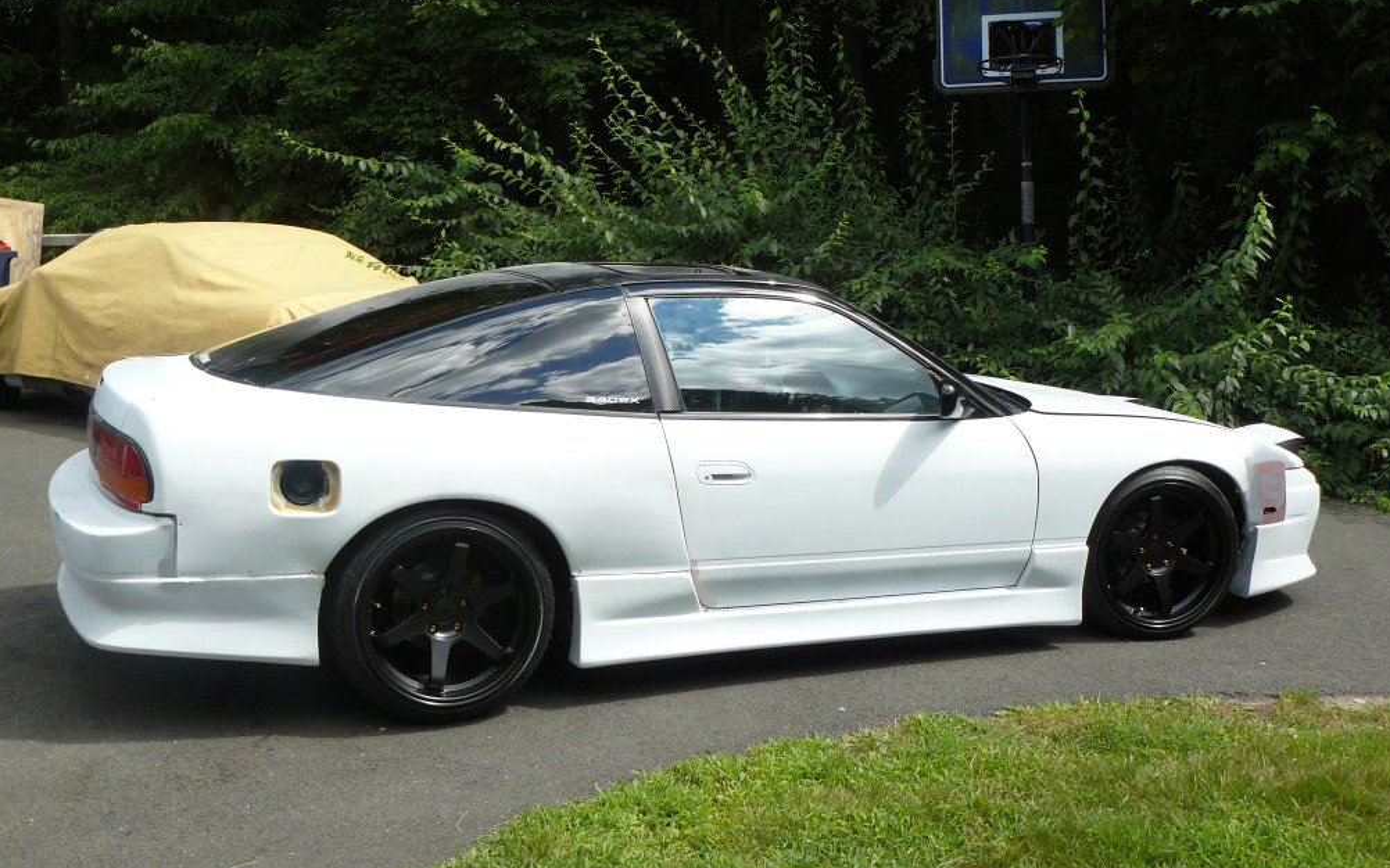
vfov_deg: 32.7
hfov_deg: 50.4
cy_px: 392
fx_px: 1477
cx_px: 699
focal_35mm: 39
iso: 100
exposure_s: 1/200
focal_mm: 6
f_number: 4.5
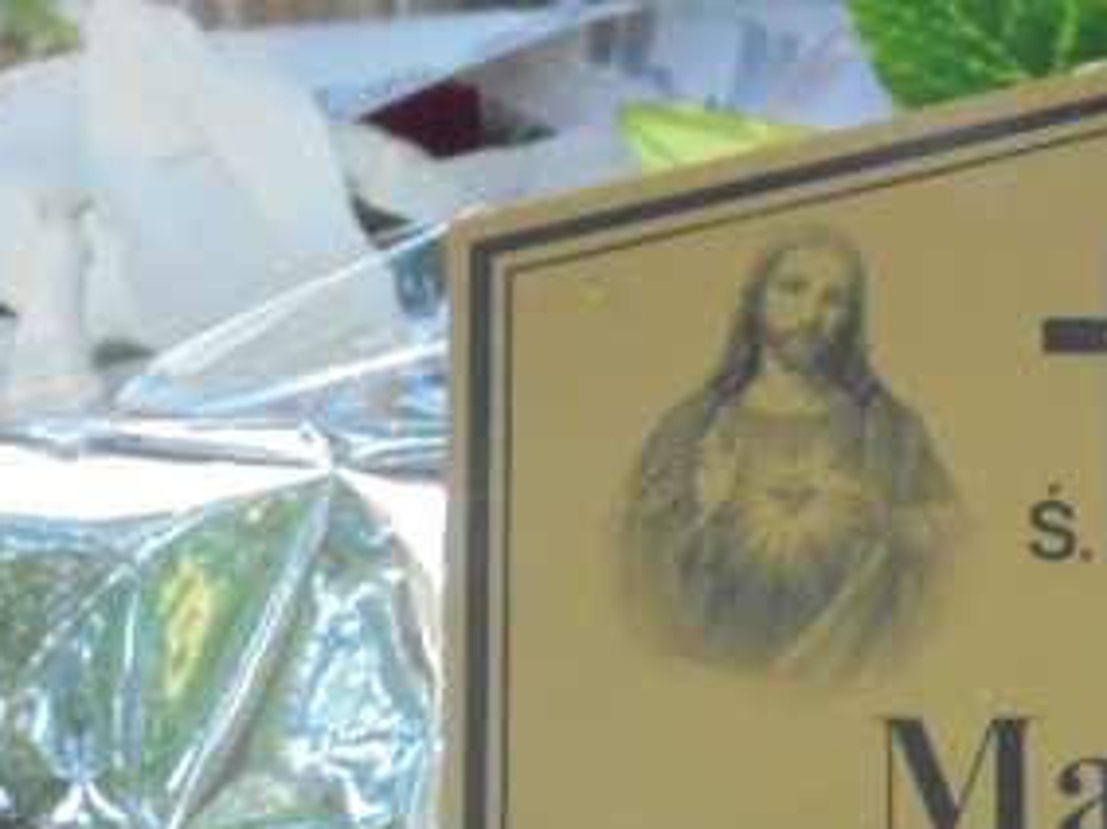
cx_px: 1080
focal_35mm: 353
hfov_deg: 5.6
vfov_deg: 4.2
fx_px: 11284
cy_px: 876
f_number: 6.5
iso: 800
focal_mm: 27.6
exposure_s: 1/40
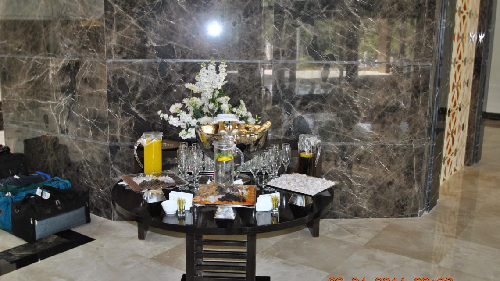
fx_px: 504
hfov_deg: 52.8
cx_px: 249
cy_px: 141
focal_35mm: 38
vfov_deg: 31.2
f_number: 4.5
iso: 200
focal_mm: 24
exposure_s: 1/60
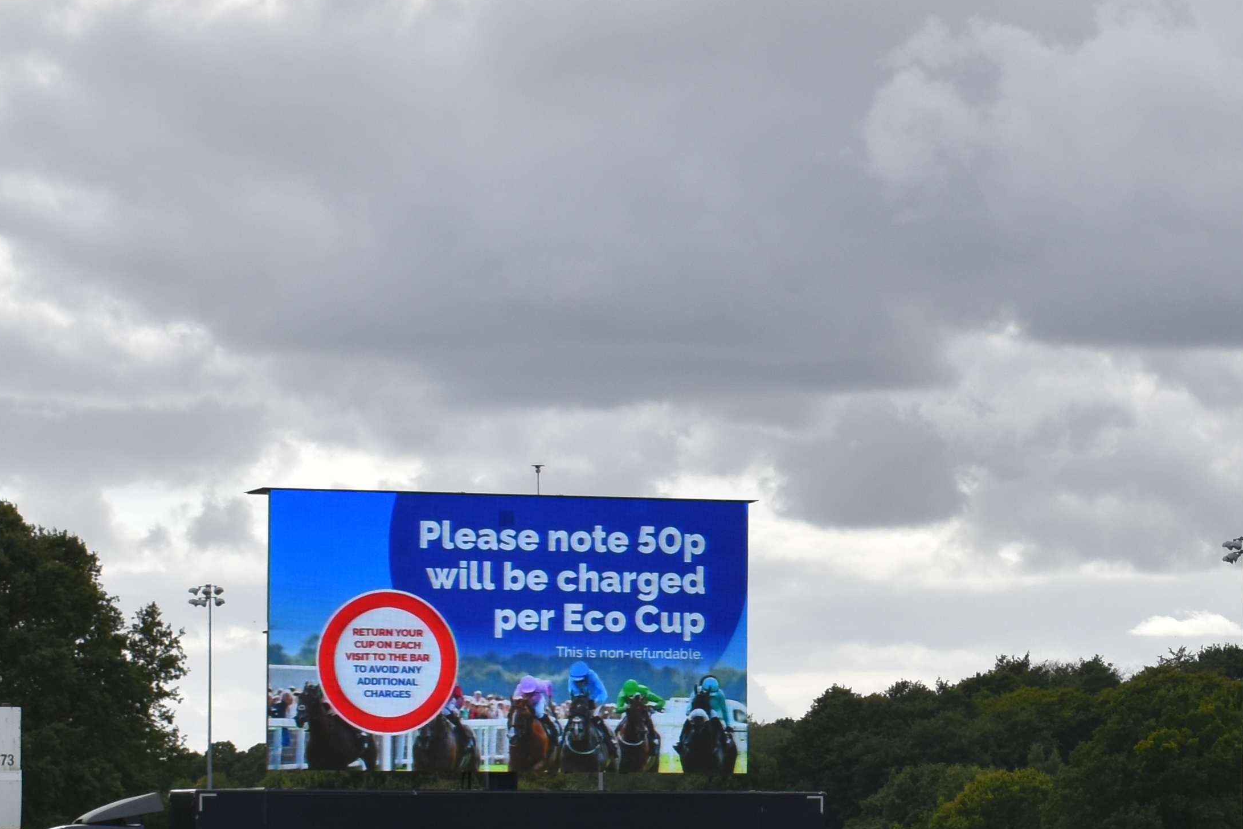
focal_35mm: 144
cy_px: 703
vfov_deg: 9.5
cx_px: 1218
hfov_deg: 14.0
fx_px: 4985
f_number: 10
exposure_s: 1/400
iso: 200
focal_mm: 35
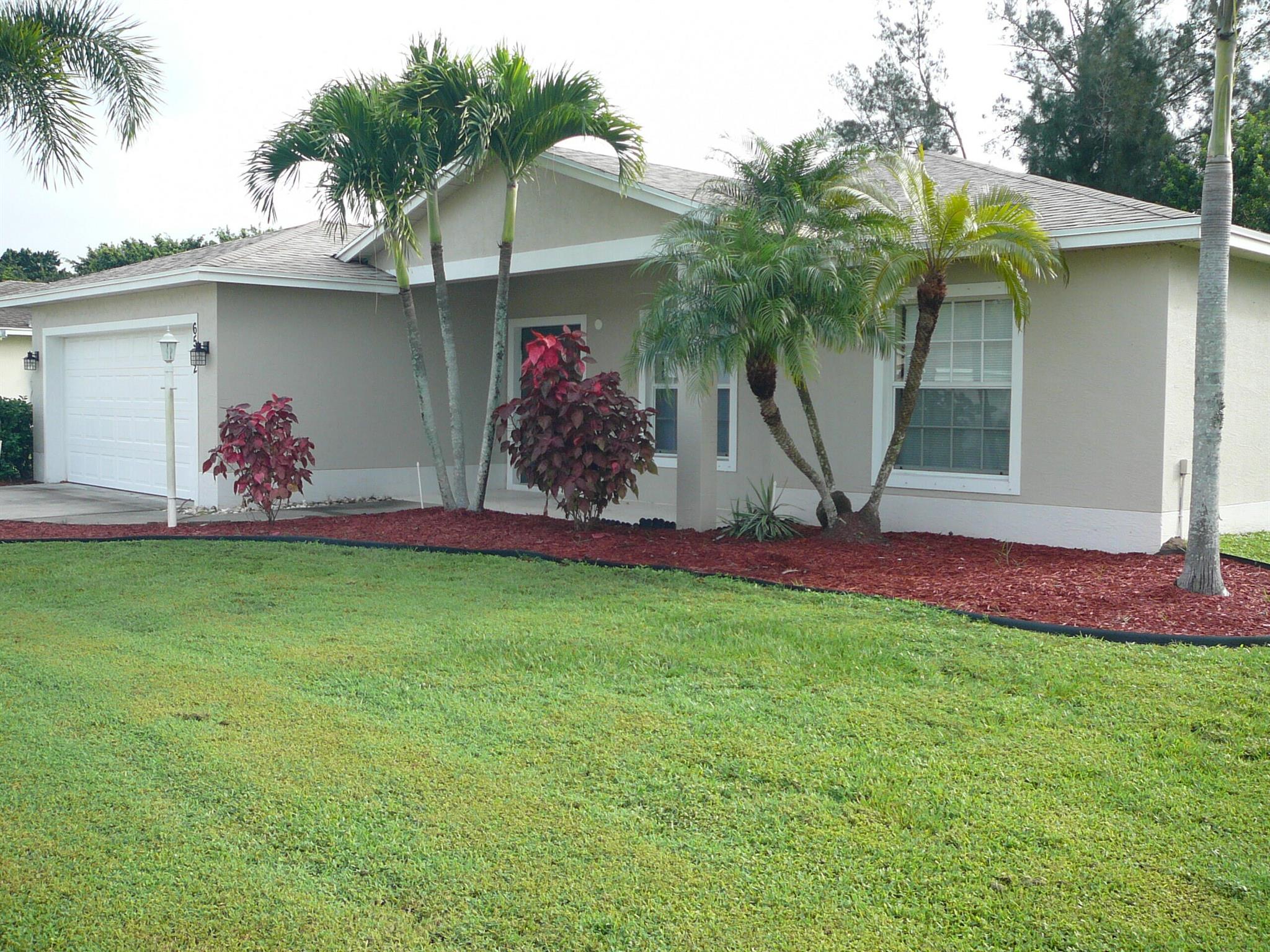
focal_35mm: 35
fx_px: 1284
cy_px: 476
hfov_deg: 52.6
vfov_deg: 40.7
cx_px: 635
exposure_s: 1/320
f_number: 2.8
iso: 80
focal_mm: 5.2
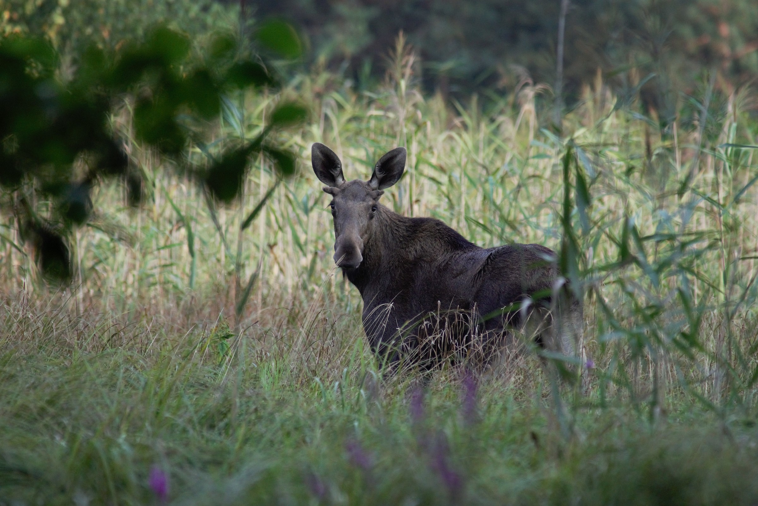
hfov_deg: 2.7
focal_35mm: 750
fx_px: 15790
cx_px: 379
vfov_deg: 1.8
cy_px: 253
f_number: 7.1
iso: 1600
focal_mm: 500
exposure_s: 1/500
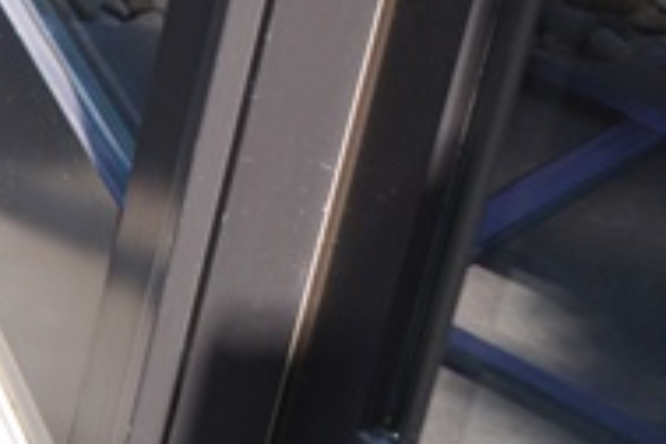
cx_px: -860
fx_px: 3163
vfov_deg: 8.0
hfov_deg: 10.5
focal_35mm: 171
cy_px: 35
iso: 200
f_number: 6.3
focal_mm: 24
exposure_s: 1/160
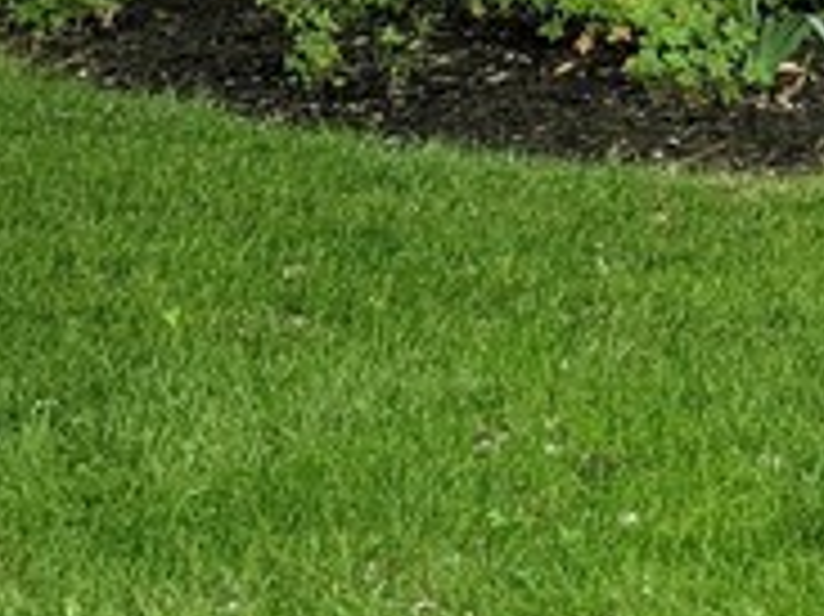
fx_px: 3592
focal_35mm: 151
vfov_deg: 9.4
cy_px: -468
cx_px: 905
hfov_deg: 12.8
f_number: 1.8
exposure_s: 1/276
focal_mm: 4.44
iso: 40
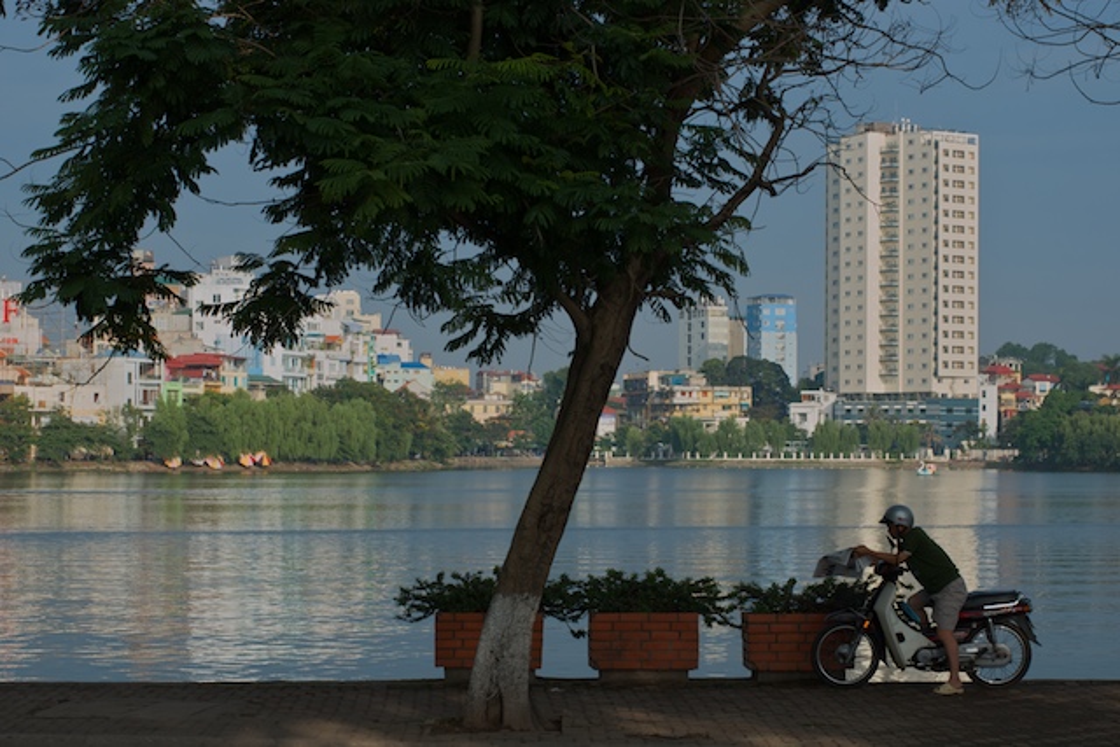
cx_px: 560
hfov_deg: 27.0
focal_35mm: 75
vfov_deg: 18.2
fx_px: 2334
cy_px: 374
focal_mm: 50
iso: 100
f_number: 9
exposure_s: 1/160
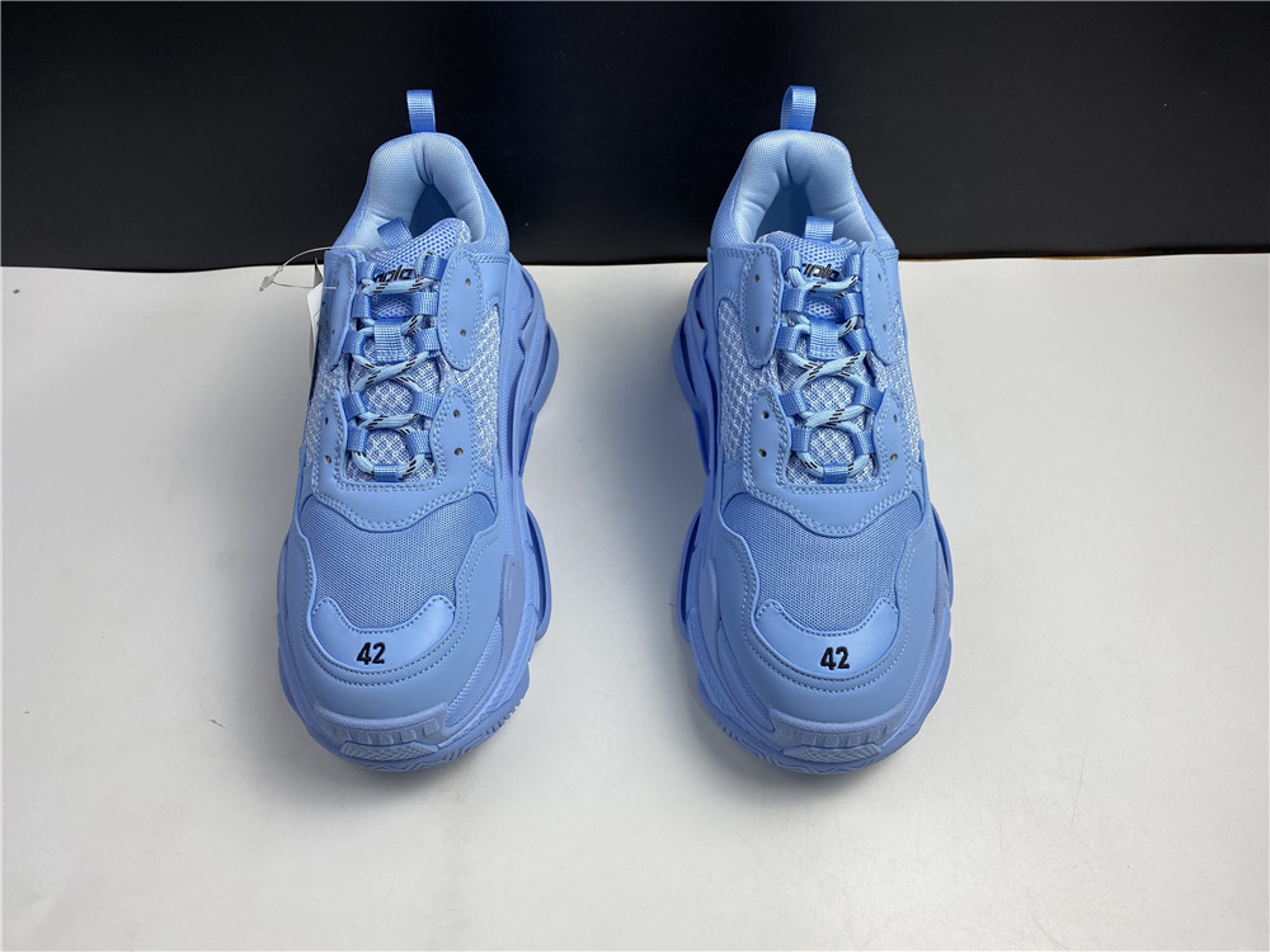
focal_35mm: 26
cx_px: 635
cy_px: 476
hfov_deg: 67.3
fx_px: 954
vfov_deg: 53.1
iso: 40
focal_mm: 4.25
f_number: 1.8
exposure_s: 1/121
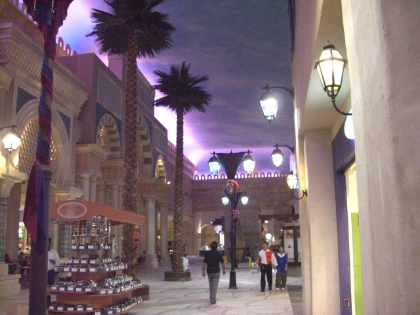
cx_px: 210
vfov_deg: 37.7
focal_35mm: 38
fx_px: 461
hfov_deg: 49.0
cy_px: 158
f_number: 2.7
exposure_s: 1/100
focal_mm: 6.2
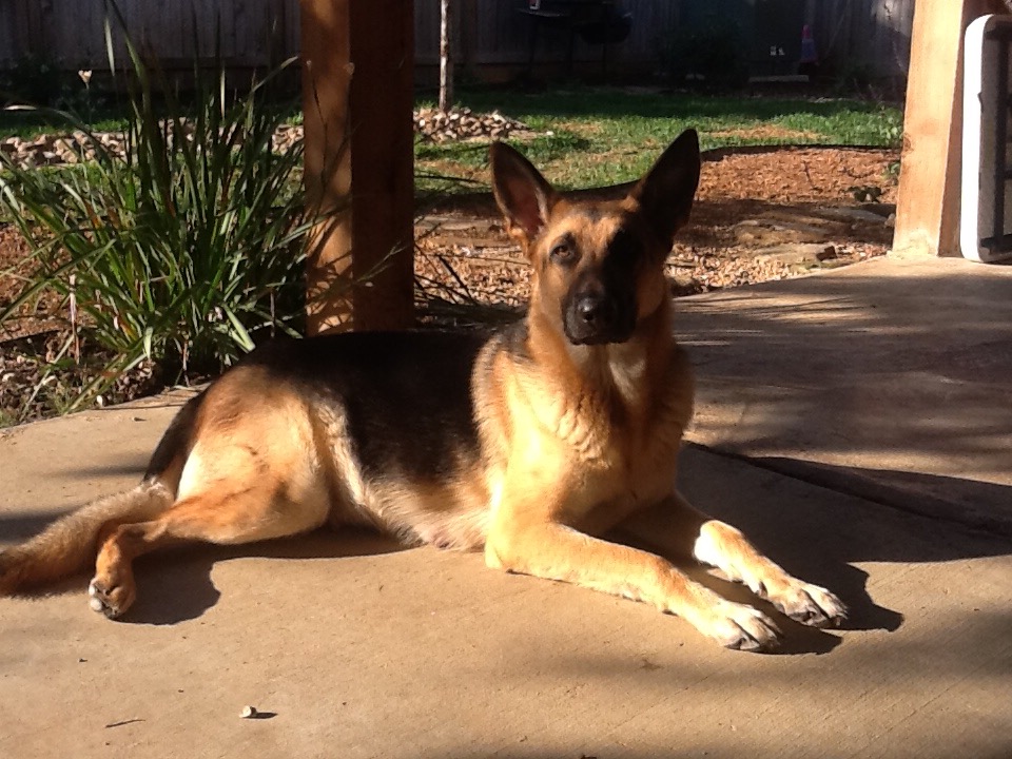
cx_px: 506
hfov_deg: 56.8
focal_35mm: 32
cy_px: 380
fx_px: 936
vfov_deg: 44.2
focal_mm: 2.03
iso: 64
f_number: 2.4
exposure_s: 1/594
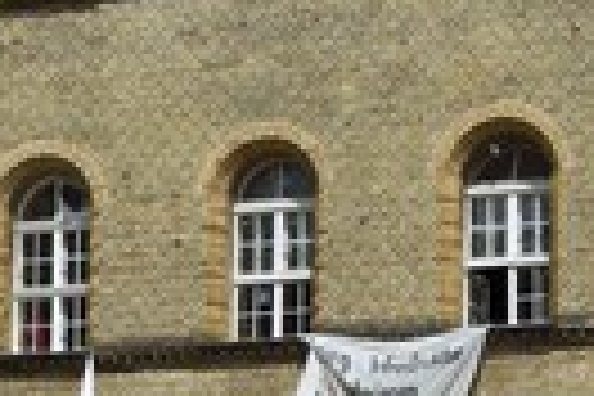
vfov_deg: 8.7
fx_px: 2524
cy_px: 603
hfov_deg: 13.2
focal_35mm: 153
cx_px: 619
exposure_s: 1/320
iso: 200
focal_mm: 48
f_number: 13
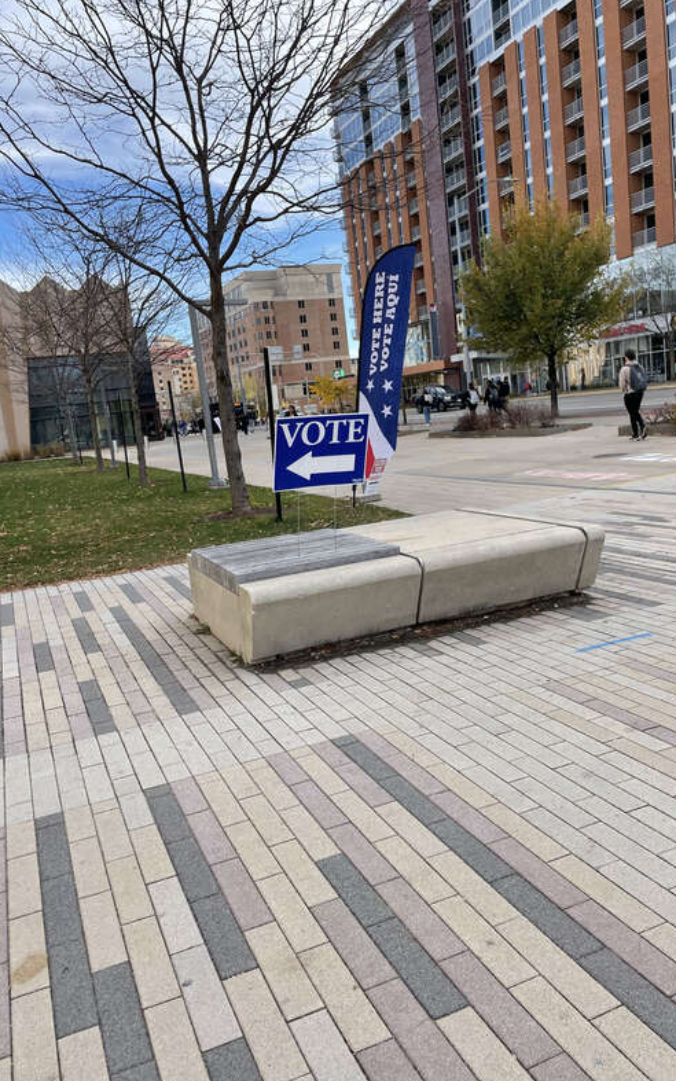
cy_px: 541
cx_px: 359
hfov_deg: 44.5
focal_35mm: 28
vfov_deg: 66.5
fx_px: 825
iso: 32
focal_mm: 4.2
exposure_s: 1/1715
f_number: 1.6
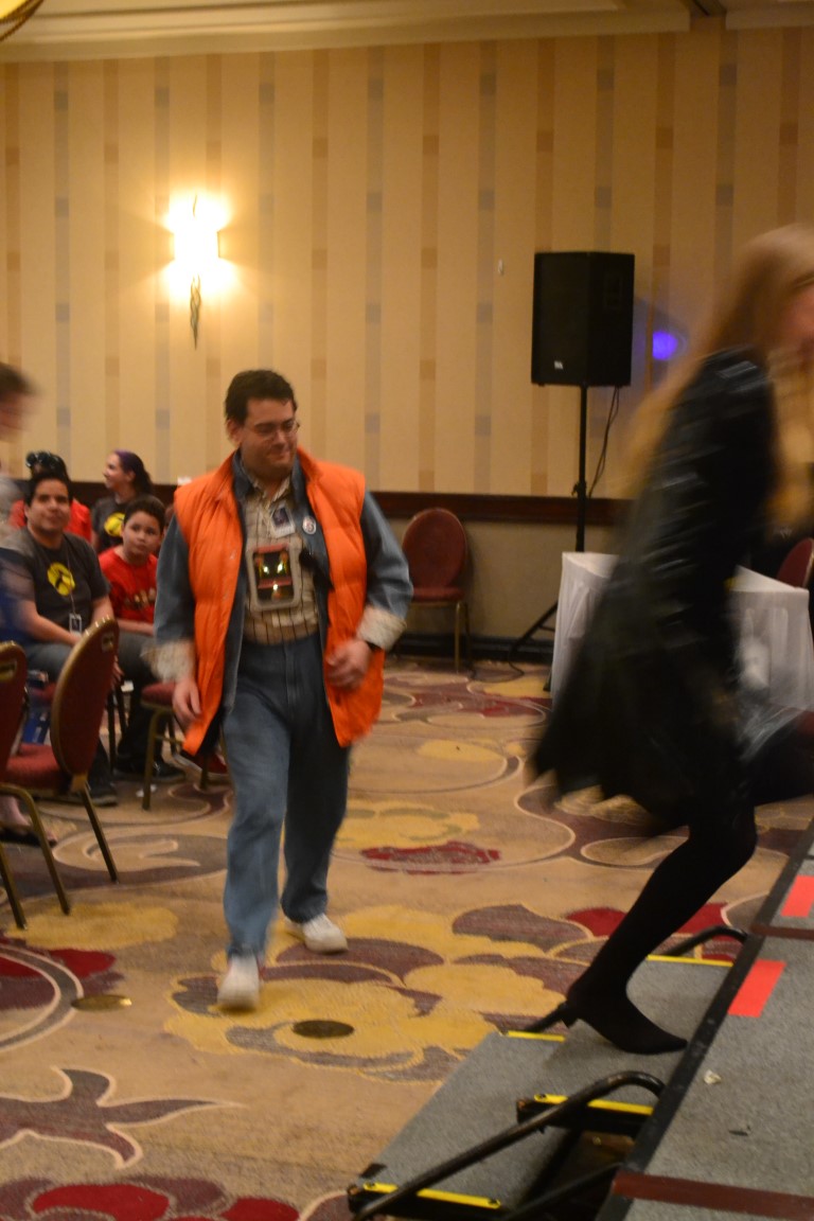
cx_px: 407
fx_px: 1933
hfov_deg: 23.8
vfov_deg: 35.1
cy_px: 610
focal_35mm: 57
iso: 3200
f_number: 5
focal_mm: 38
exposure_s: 1/13
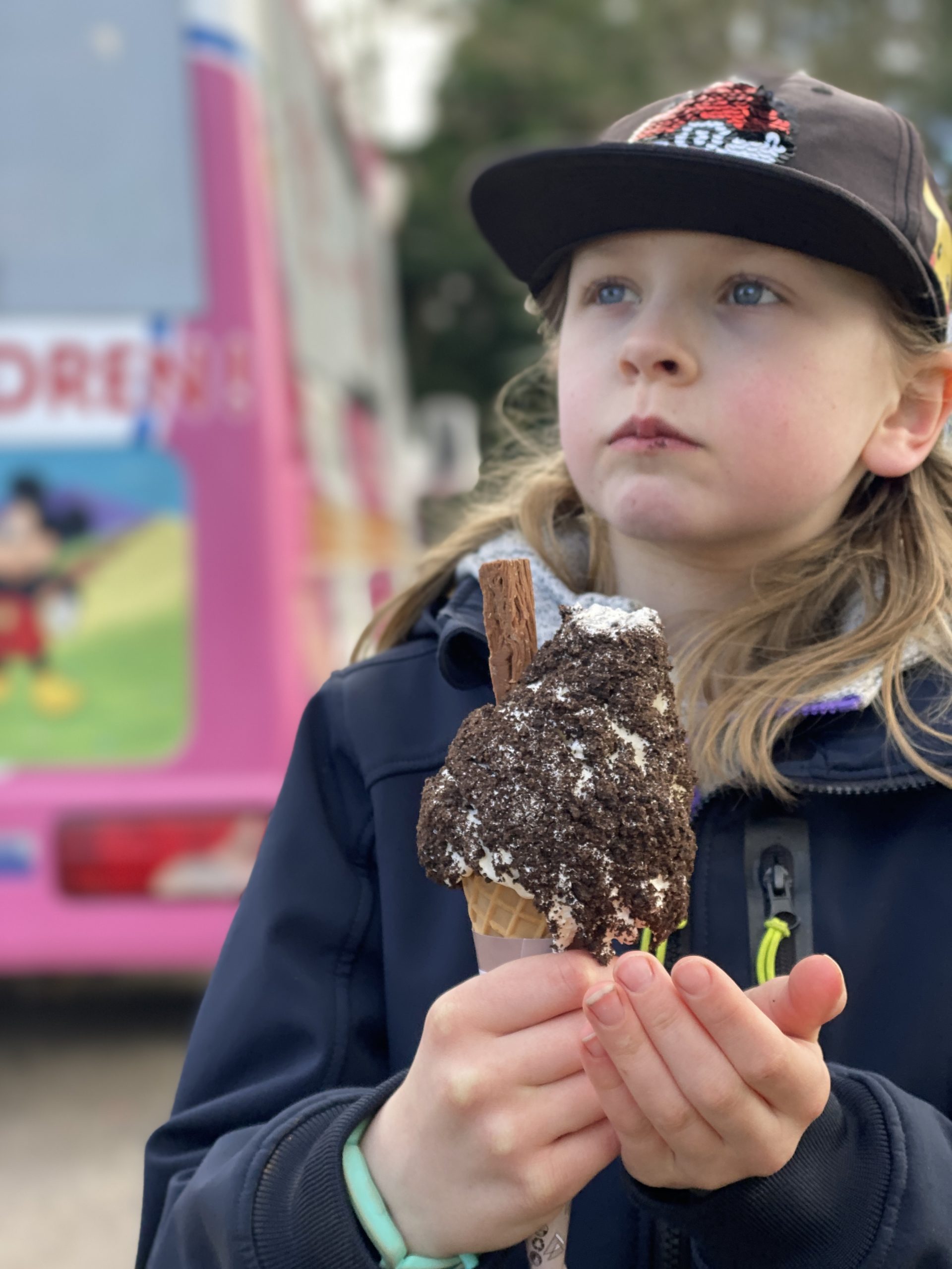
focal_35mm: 52
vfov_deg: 36.8
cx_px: 476
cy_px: 634
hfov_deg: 28.0
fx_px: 1907
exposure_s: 1/122
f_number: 2
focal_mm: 6
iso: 32
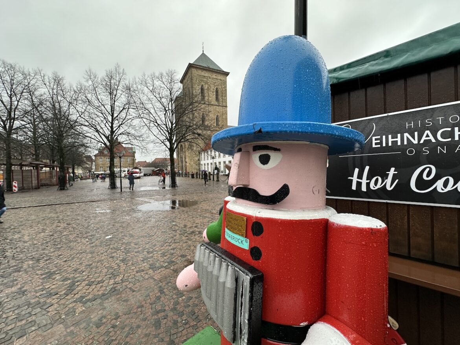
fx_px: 186
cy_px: 172
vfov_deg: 85.7
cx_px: 230
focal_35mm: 14
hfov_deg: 102.1
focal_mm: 2.22
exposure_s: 1/99
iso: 100
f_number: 2.2
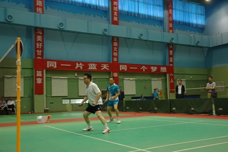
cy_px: 76
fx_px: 256
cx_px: 114
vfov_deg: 33.0
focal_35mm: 40
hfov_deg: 47.9
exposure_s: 1/30
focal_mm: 27
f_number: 3.8
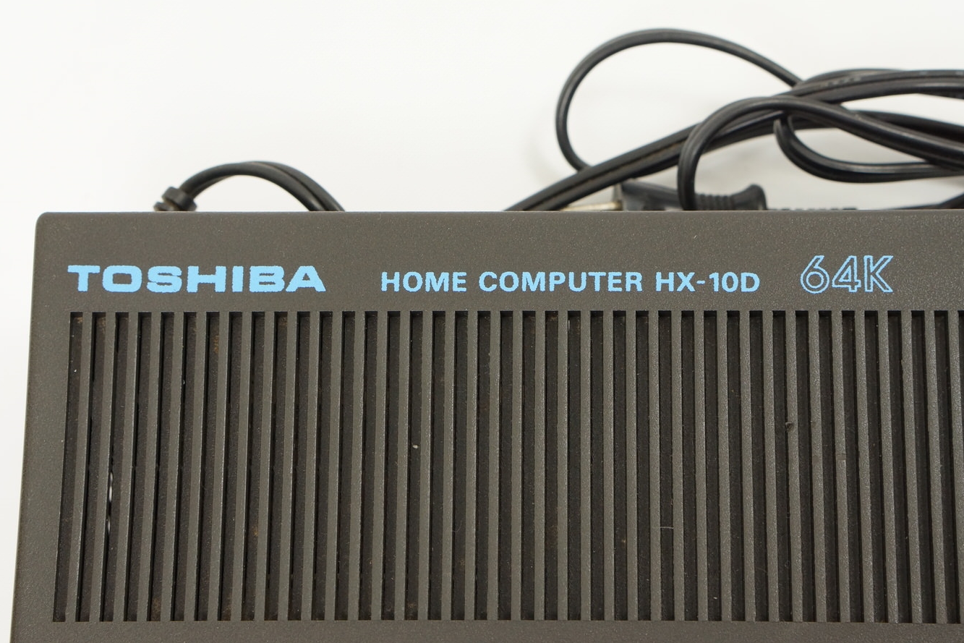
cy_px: 367
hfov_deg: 22.6
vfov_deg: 15.2
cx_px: 519
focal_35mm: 90
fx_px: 2410
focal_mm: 50
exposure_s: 1/25
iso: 800
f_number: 6.3
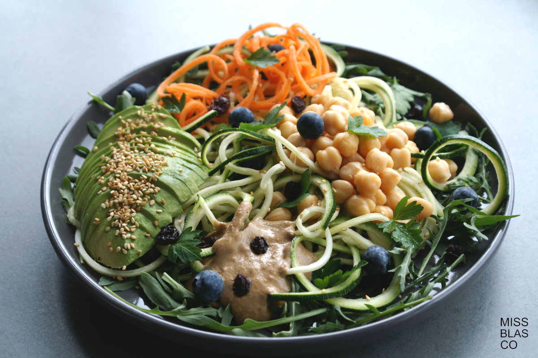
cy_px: 179
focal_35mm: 75
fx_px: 1120
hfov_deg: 27.0
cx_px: 269
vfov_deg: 18.2
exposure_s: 1/200
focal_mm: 50
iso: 400
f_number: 6.3
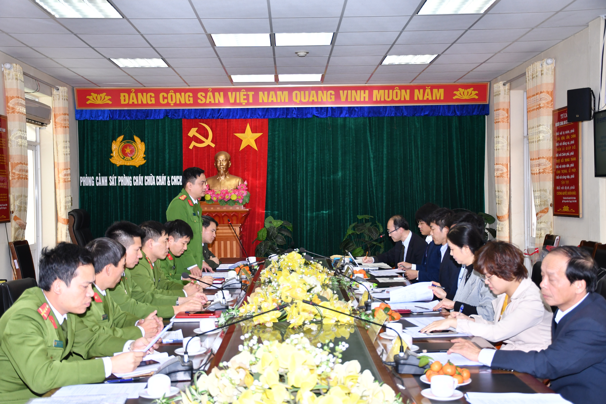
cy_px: 202
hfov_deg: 43.6
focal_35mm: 45
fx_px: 757
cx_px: 303
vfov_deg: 29.9
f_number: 4
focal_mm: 30
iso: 800
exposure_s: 1/200
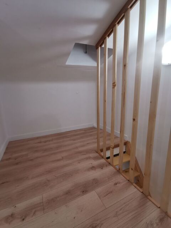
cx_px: 86
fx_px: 105
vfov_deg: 94.5
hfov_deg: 78.1
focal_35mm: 16
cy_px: 114
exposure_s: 1/33.3
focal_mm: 2.35
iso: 200
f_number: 2.2
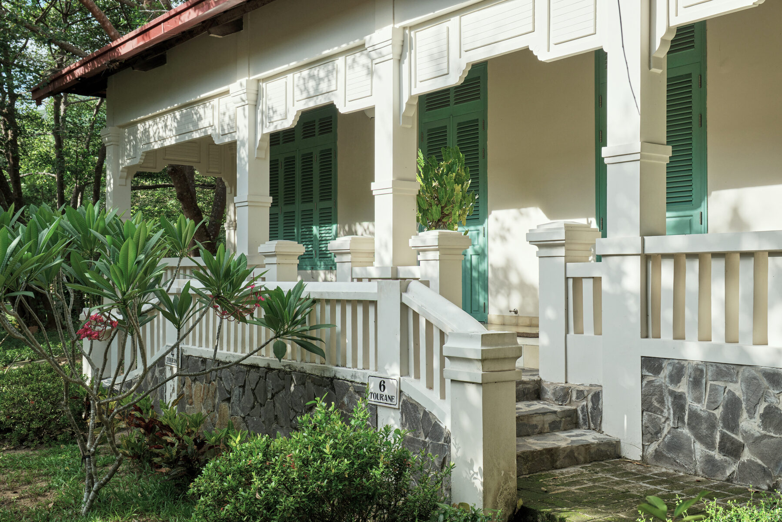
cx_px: 391
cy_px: 261
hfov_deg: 49.5
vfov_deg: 34.2
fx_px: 847
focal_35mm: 39
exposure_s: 1/320
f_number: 5.6
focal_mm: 26.2
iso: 125
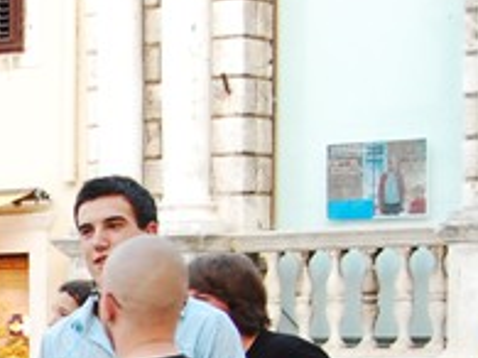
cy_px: 498
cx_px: -397
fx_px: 2125
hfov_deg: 11.8
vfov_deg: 9.4
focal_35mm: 154
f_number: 6.3
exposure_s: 1/60
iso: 800
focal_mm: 26
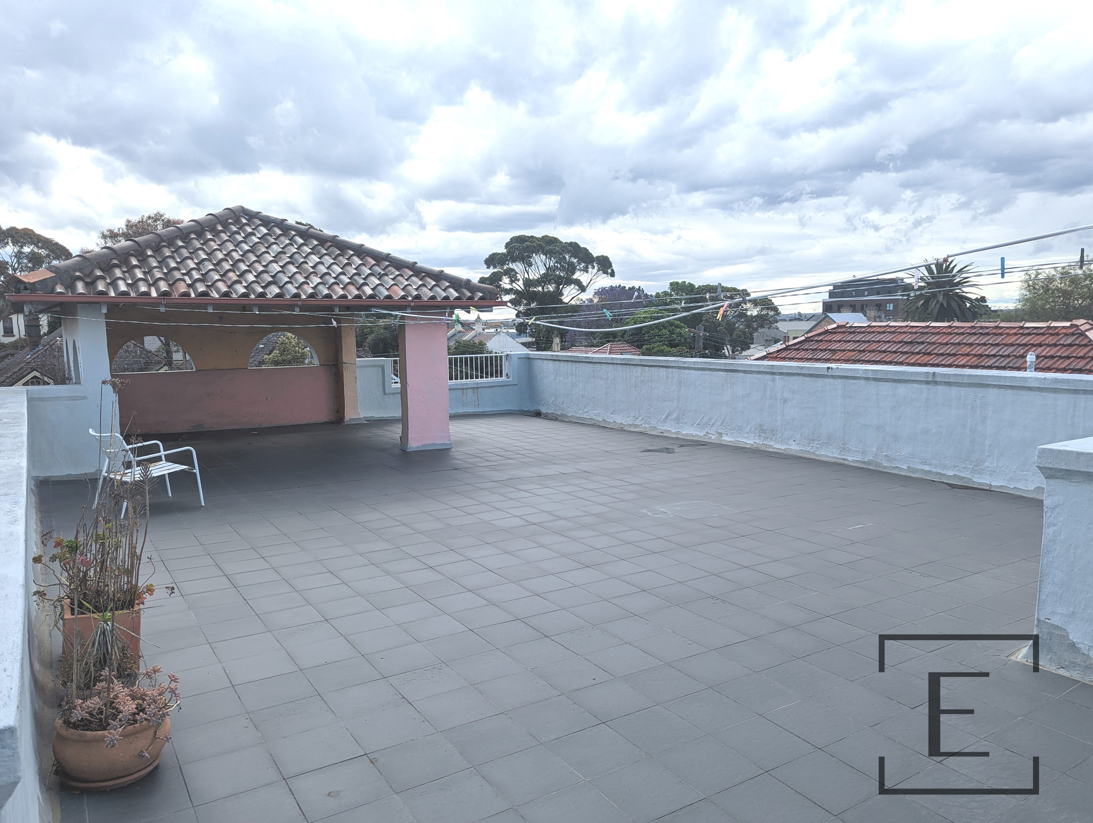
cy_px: 412
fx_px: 506
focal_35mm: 16
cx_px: 546
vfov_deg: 78.2
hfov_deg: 94.4
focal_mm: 2.35
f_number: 2.2
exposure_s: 1/279
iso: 60
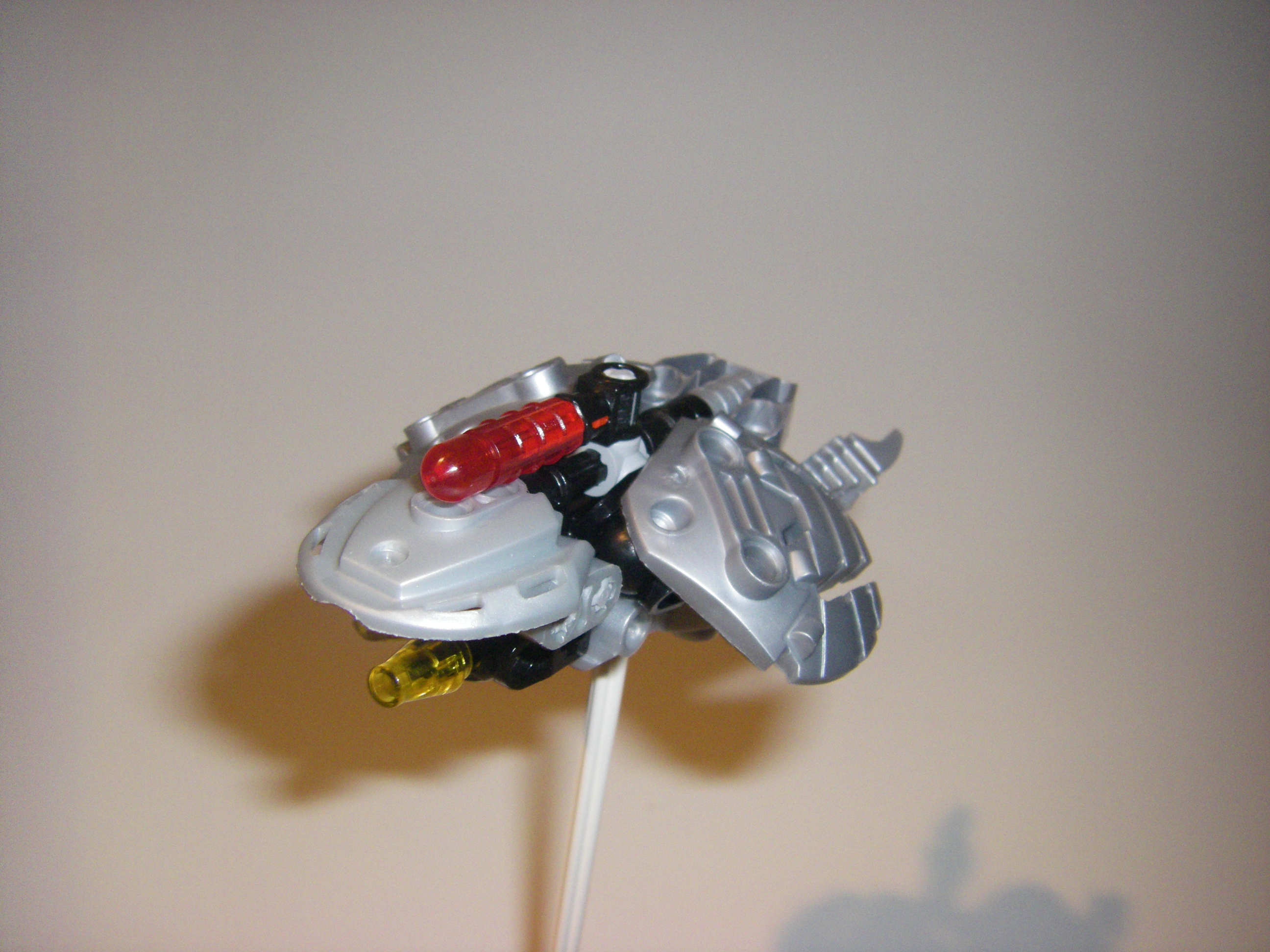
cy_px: 476
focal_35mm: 38
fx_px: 1394
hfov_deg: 49.0
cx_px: 635
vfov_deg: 37.7
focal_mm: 6.3
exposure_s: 1/50
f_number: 7
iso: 320
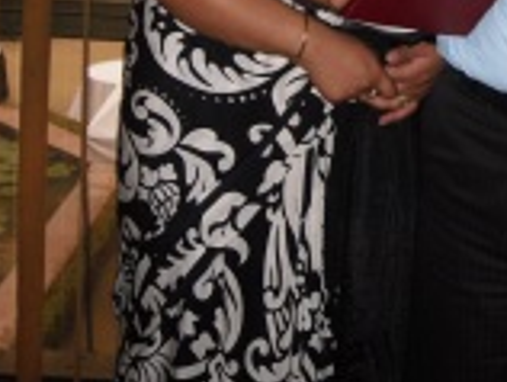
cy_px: -154
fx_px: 1452
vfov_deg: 14.2
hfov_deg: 19.7
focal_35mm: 99
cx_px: 382
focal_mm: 6.3
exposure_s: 1/45
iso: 80
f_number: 3.5
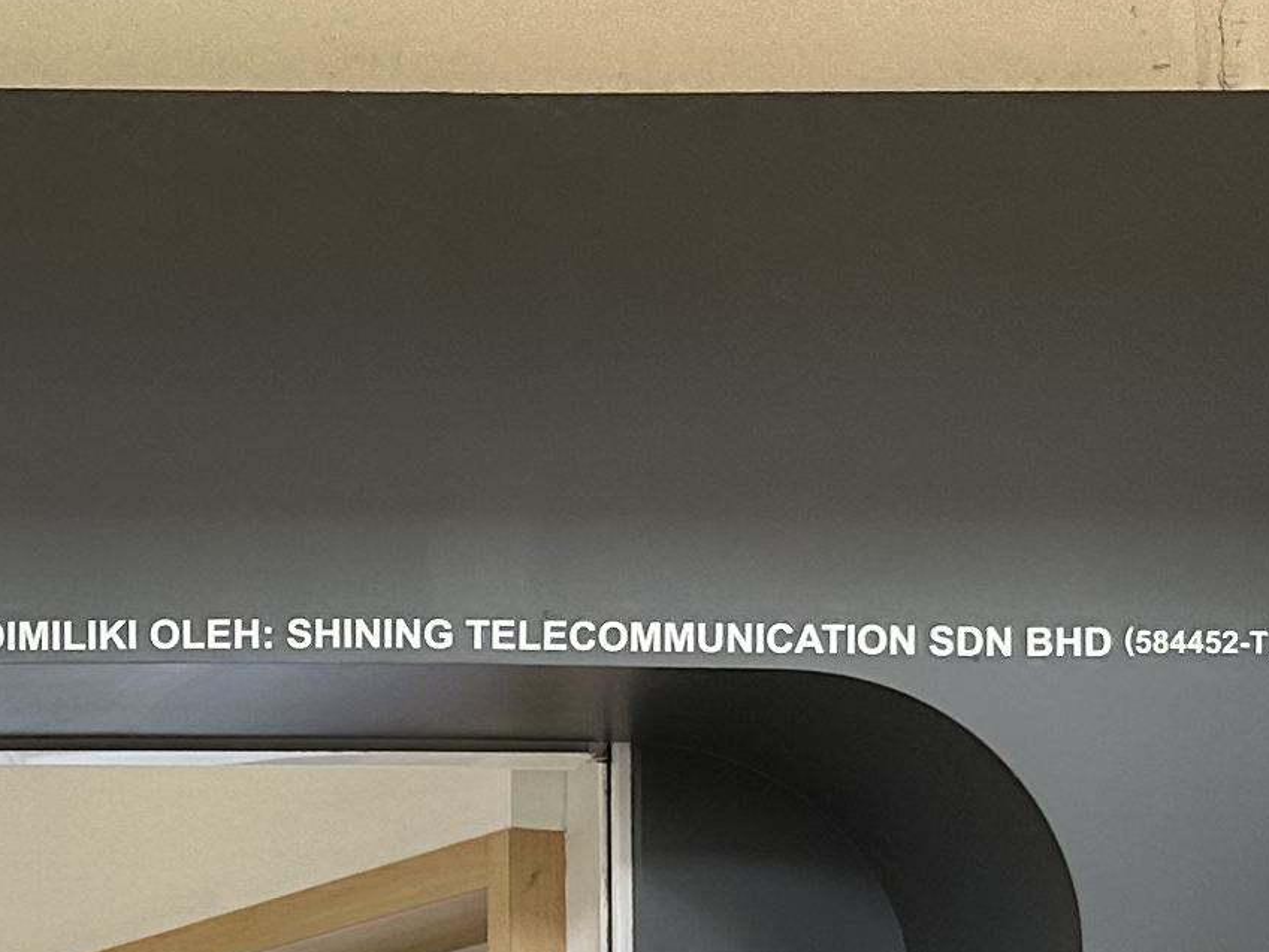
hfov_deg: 14.1
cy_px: 1548
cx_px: -1392
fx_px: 4180
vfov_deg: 12.2
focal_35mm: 114
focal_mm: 6.86
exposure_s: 1/254
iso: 80
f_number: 1.78
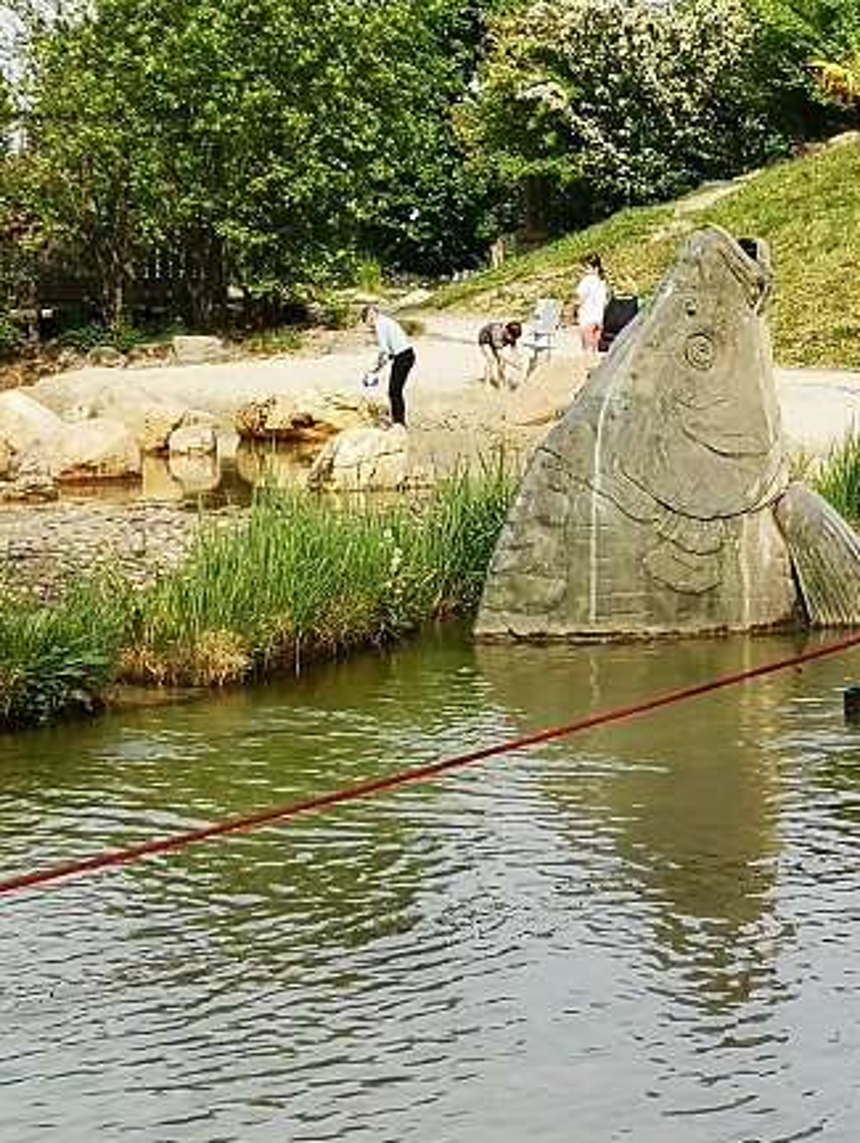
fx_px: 3504
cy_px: 254
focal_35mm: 106
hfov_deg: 14.0
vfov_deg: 18.4
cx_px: 590
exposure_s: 1/1335
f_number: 1.8
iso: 50
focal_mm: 3.95
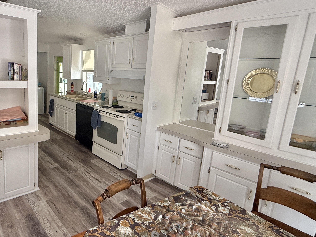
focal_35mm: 22
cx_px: 90
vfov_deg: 61.0
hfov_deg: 72.5
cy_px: 109
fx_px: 201
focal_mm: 2.22
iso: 125
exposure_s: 1/99
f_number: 2.2
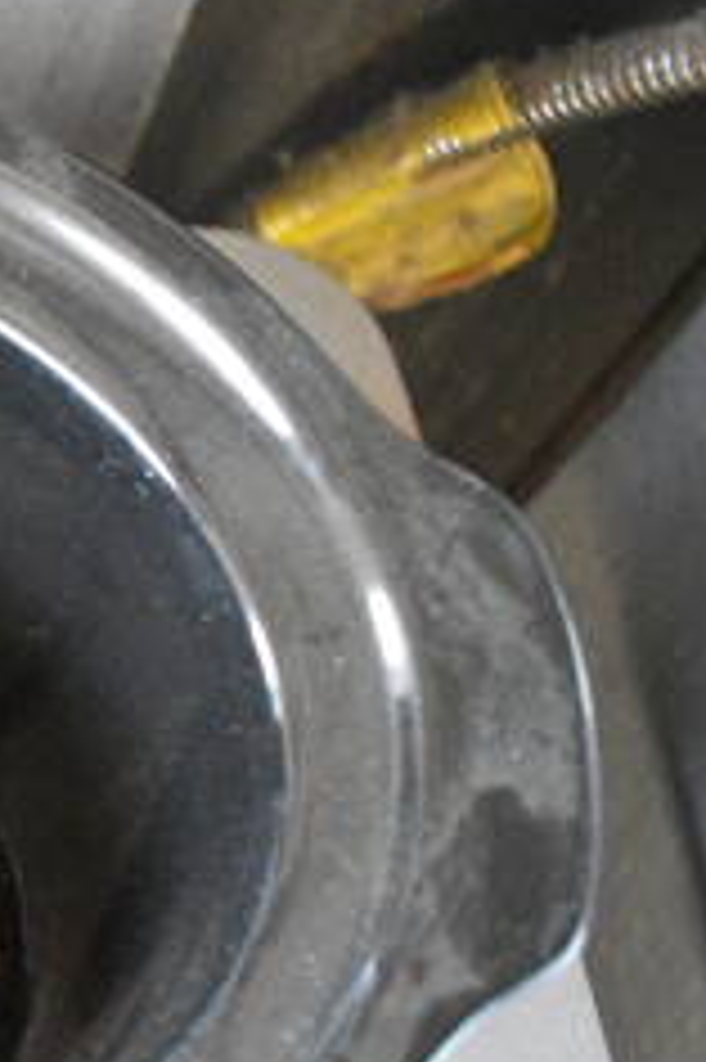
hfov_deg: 15.8
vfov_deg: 28.6
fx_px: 2062
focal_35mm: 70
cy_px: 747
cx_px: -652
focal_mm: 18
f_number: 3.5
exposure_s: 1/125
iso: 7200
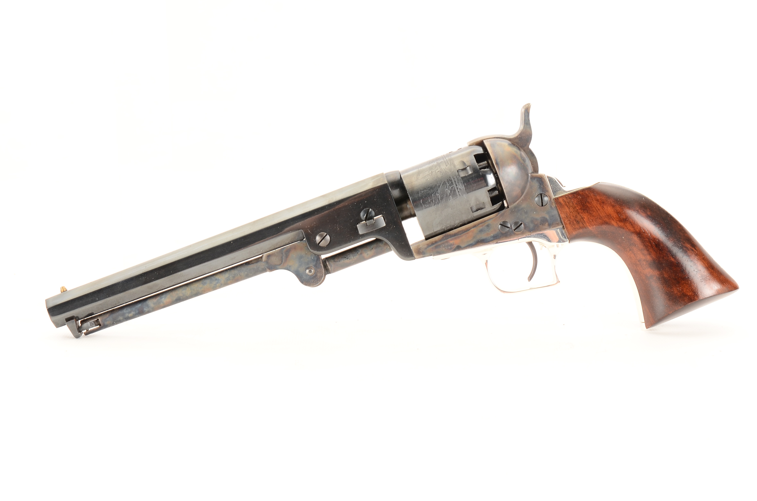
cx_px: 378
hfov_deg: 29.3
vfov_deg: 19.6
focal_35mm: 69
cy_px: 250
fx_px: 1448
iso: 250
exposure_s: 1/80
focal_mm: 46
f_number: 10
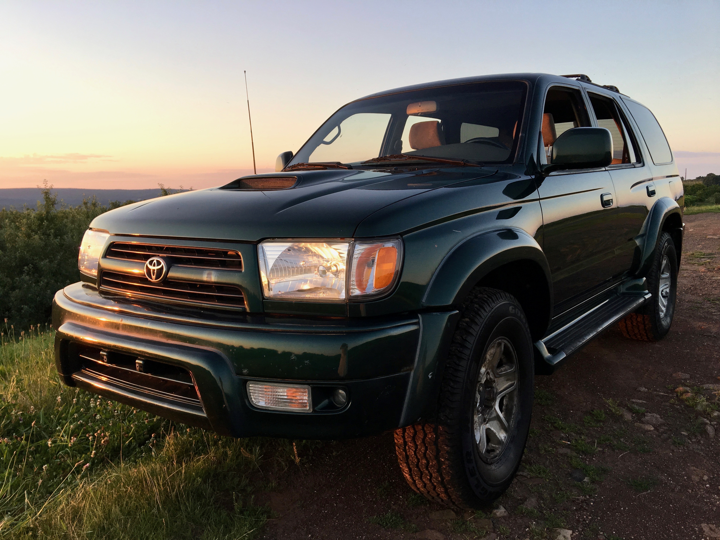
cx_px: 360
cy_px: 270
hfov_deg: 61.7
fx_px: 603
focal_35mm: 29
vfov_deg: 48.2
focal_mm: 4.15
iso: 32
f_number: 2.2
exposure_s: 1/120
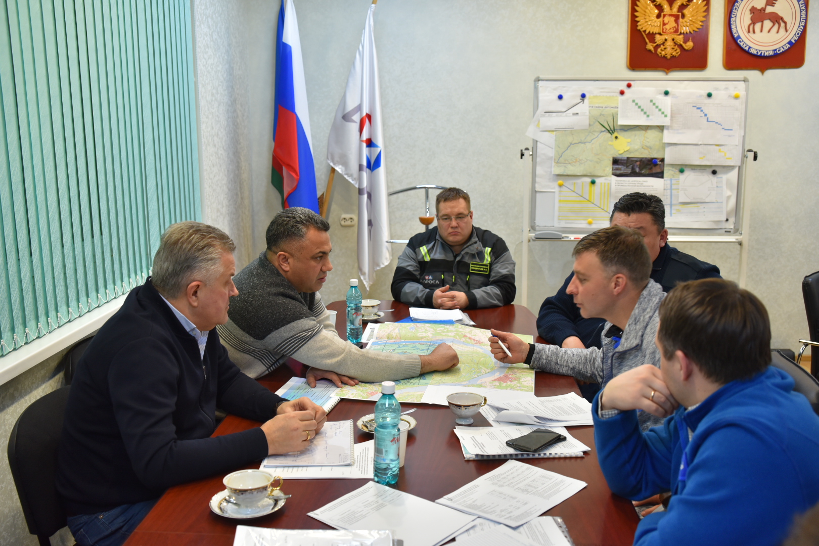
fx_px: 796
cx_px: 410
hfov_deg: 54.4
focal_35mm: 35
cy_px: 273
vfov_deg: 37.9
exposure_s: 1/60
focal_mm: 35
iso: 800
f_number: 3.5
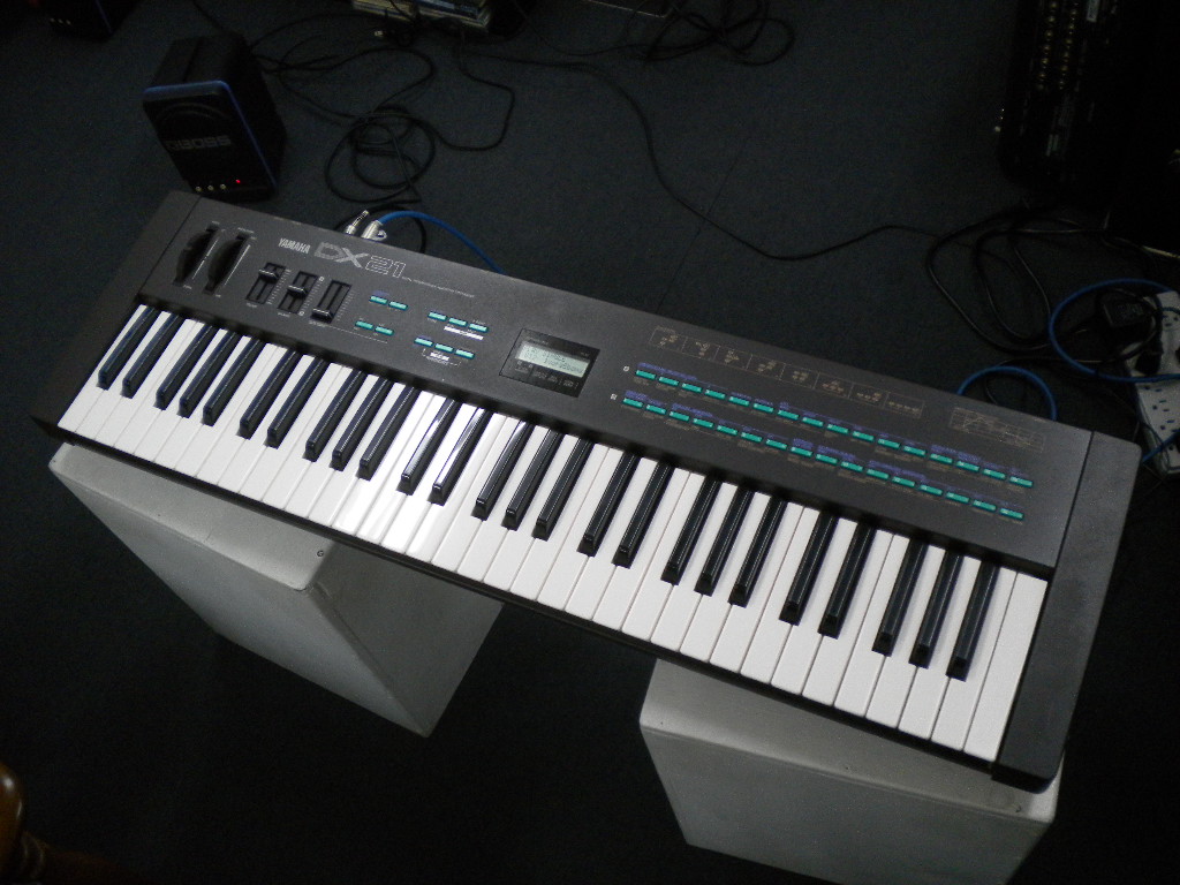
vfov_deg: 40.7
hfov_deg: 52.6
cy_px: 442
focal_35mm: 35
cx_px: 590
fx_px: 1193
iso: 351
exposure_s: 1/60
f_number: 3.1
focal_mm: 6.3
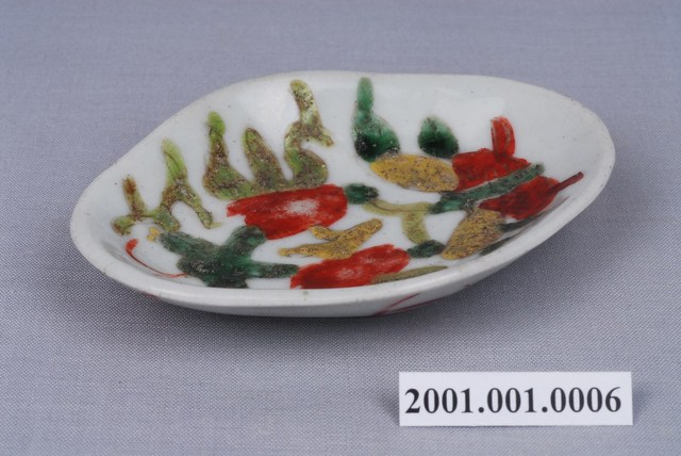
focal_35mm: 90
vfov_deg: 15.2
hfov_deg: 22.6
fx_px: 1704
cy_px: 228
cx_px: 340
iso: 100
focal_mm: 60
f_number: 29
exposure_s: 1/125
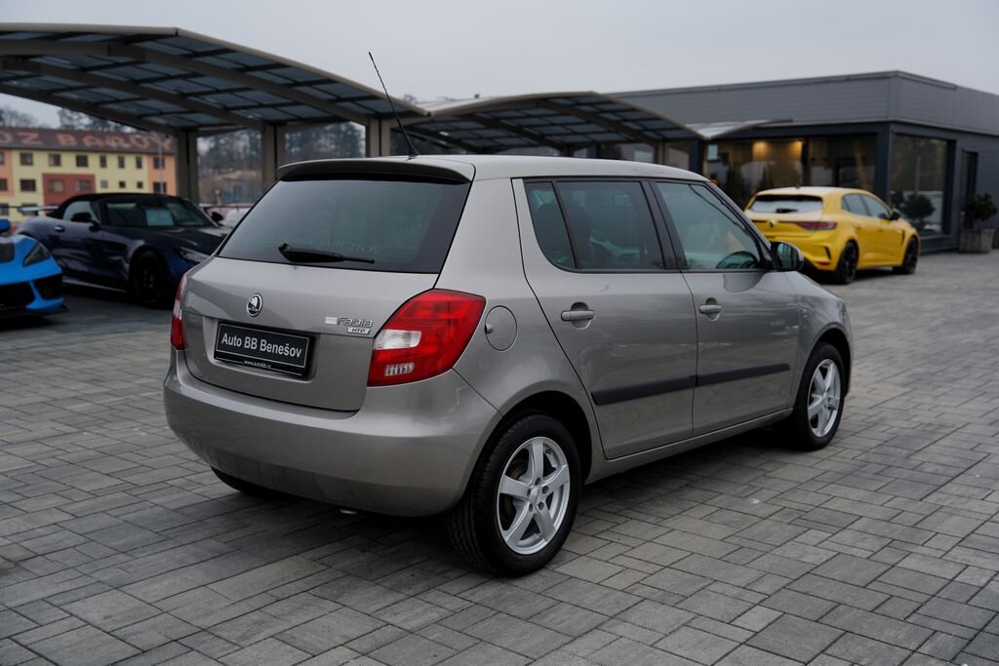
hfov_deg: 51.9
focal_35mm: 37
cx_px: 500
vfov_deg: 36.0
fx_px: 1027
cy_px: 333
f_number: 3.2
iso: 100
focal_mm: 37
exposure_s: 1/50
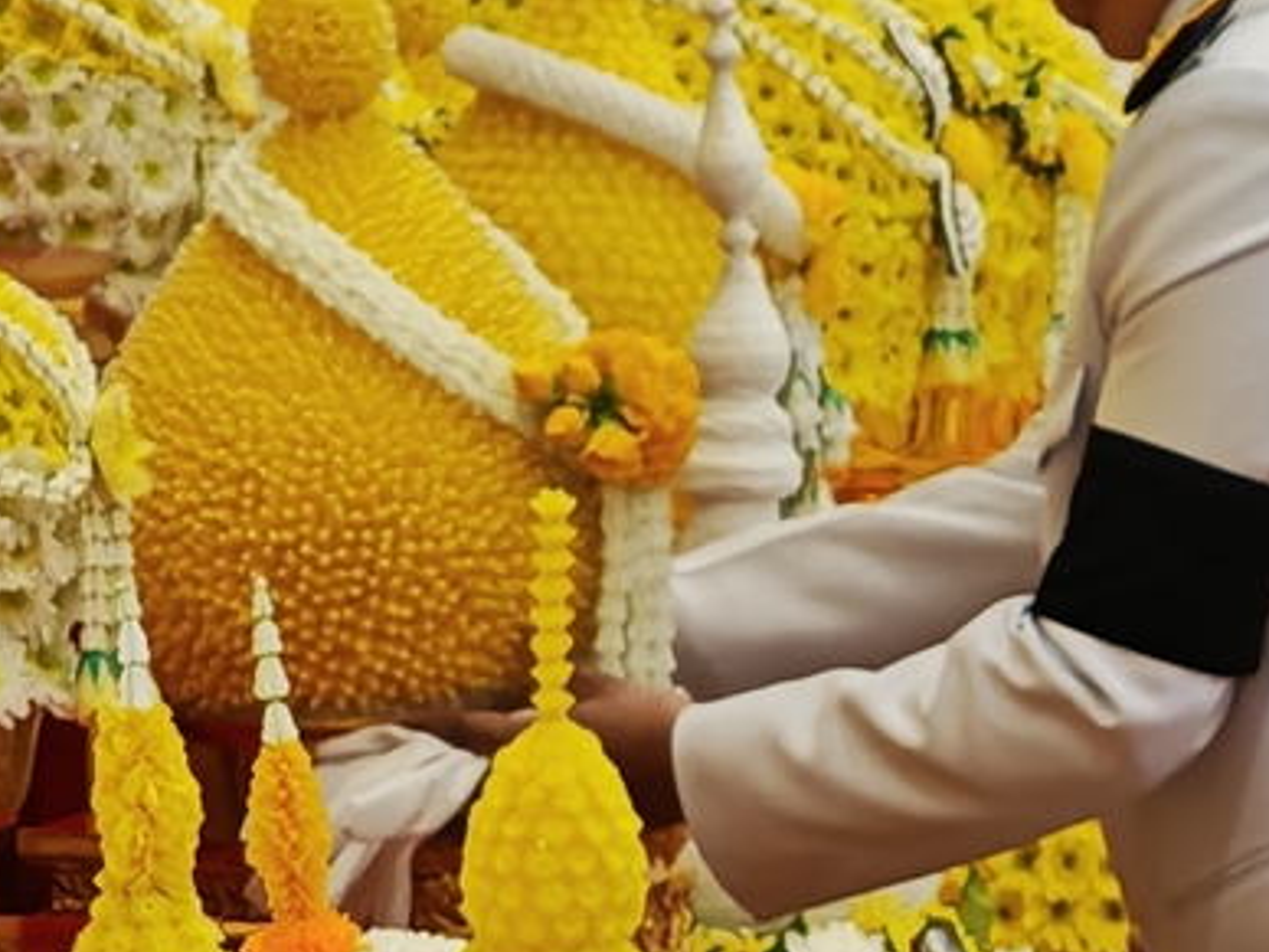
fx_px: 13931
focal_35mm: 380
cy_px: 913
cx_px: 1701
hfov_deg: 5.2
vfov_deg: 3.9
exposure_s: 1/100
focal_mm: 11.5
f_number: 1.8
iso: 250
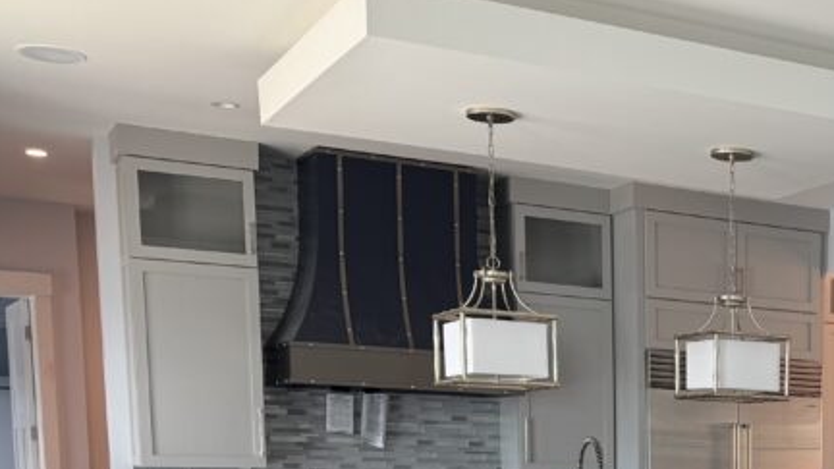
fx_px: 1371
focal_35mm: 62
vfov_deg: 17.9
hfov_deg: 31.0
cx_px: 859
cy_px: 637
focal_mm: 6.76
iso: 100
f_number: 1.78
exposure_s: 1/121
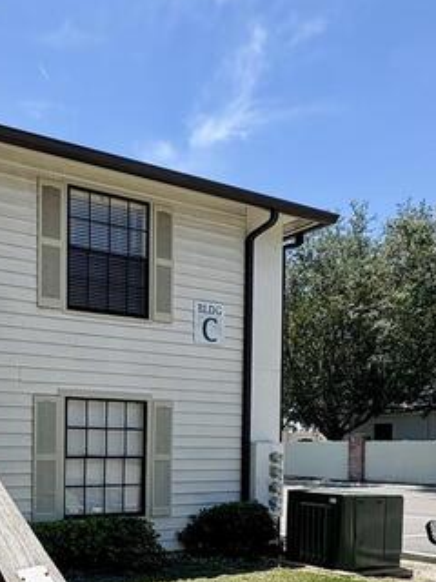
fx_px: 588
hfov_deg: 35.5
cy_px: 460
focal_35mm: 35
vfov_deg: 49.7
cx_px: -29
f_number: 2.2
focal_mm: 2.22
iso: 40
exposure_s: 1/889
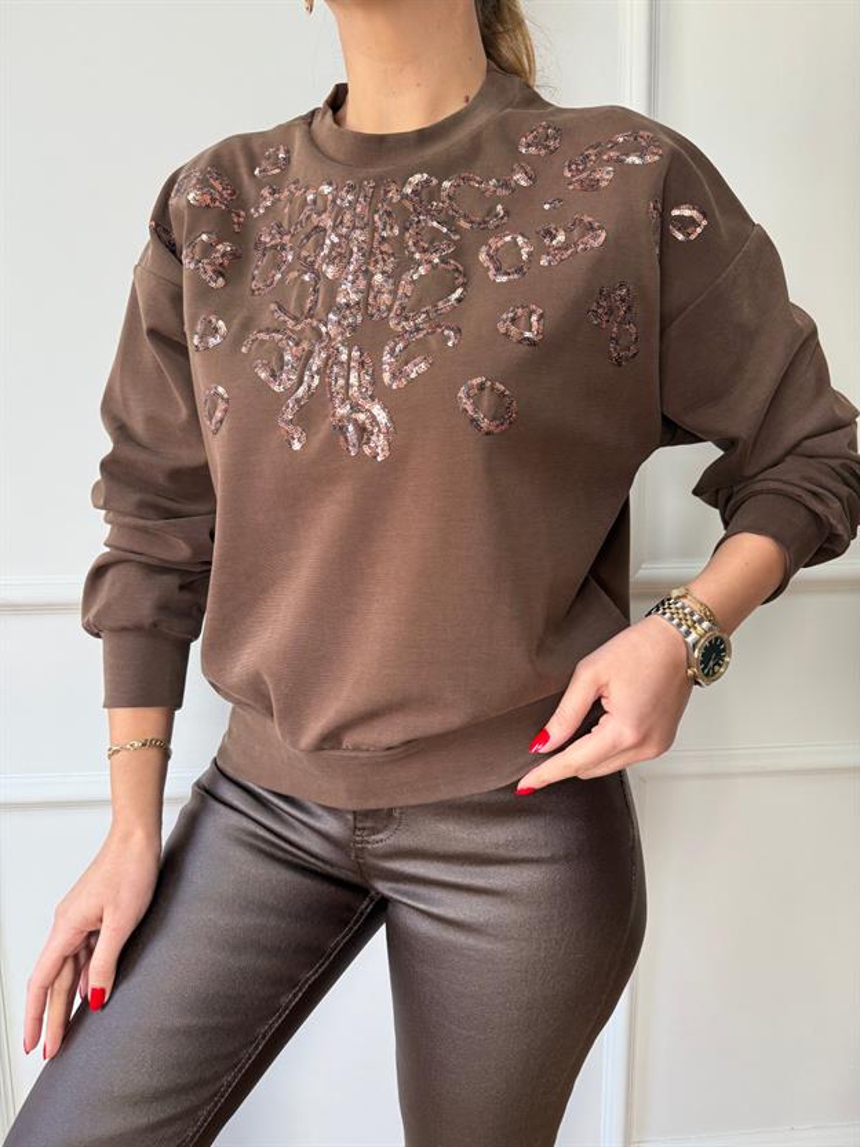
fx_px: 795
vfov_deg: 71.6
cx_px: 430
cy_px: 574
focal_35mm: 24
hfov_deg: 56.8
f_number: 1.78
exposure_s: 1/50
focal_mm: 6.76
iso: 125
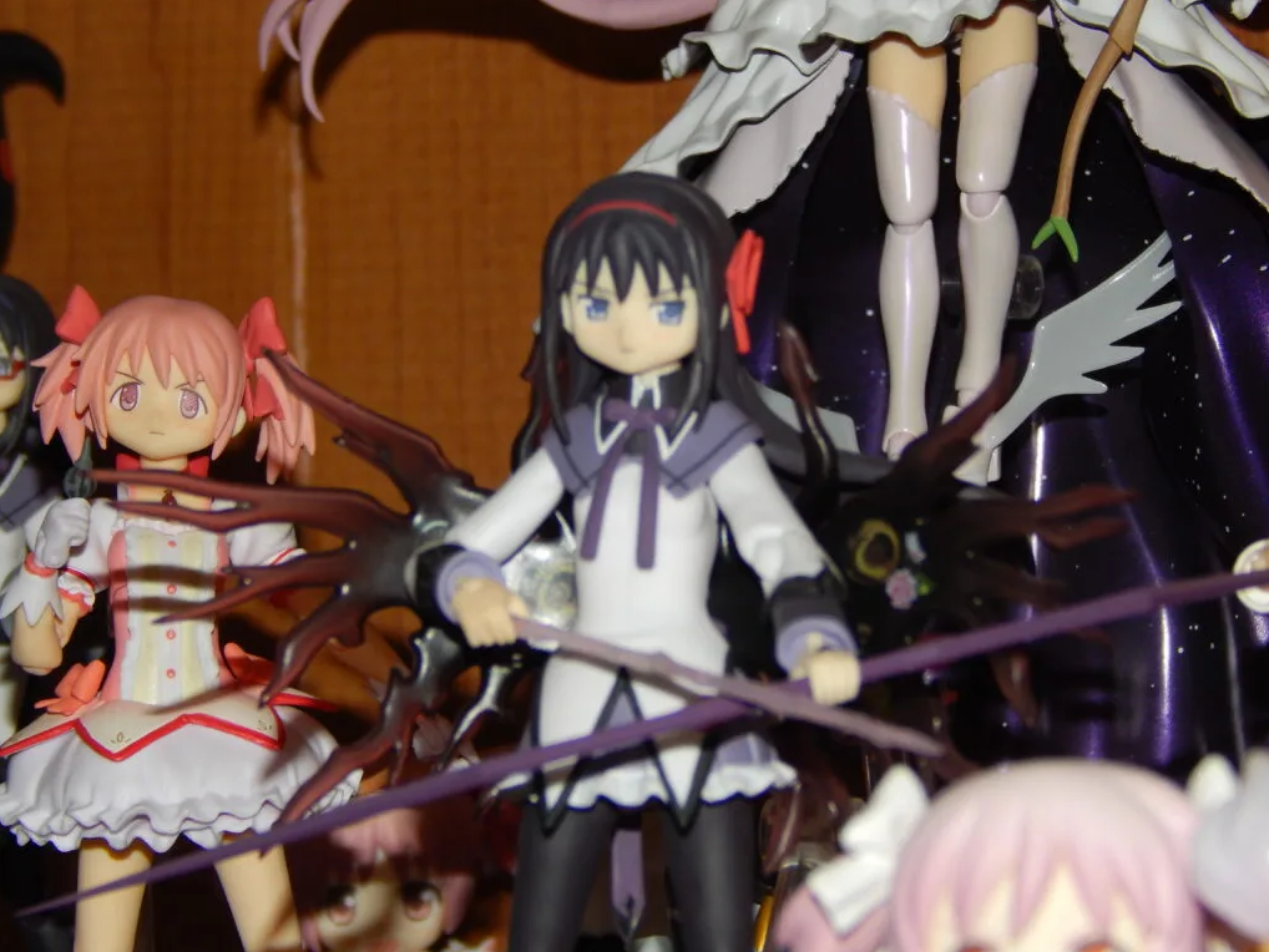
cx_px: 636
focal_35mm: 185
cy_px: 476
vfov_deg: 8.0
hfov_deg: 10.7
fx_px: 6784
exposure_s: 1/60
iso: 200
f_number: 5.3
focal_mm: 32.8
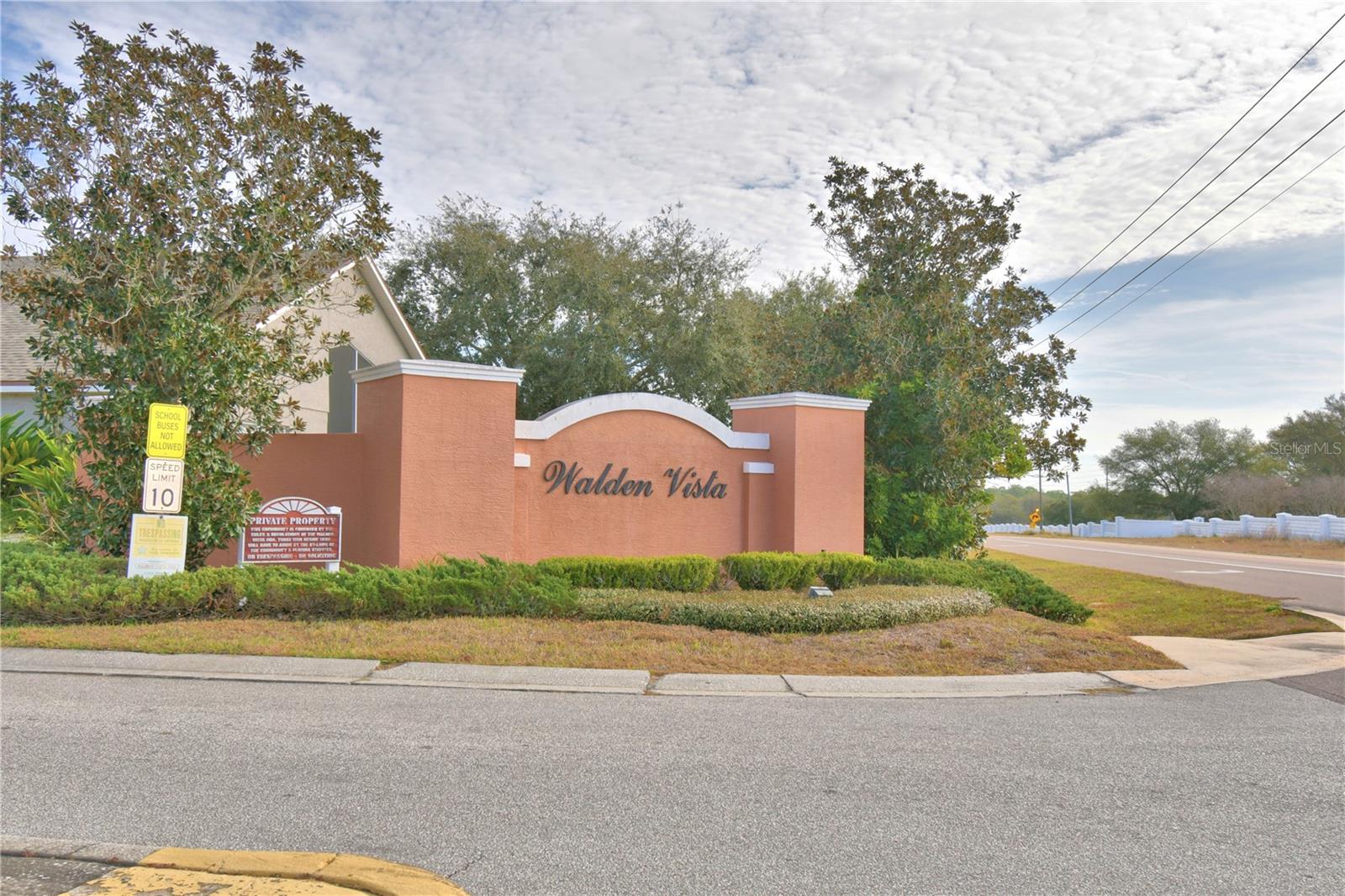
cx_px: 672
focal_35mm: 30
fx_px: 1121
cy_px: 448
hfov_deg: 61.9
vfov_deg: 43.6
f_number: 10
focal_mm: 20
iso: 100
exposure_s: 1/250
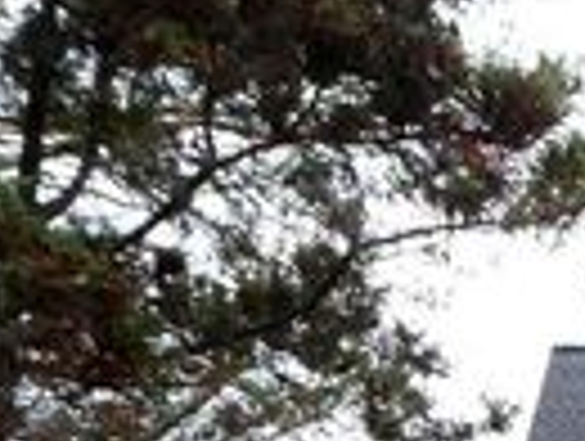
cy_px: 601
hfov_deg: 18.8
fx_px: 1558
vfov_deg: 15.2
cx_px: 868
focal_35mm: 92
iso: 80
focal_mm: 4.3
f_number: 3.3
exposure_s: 1/60
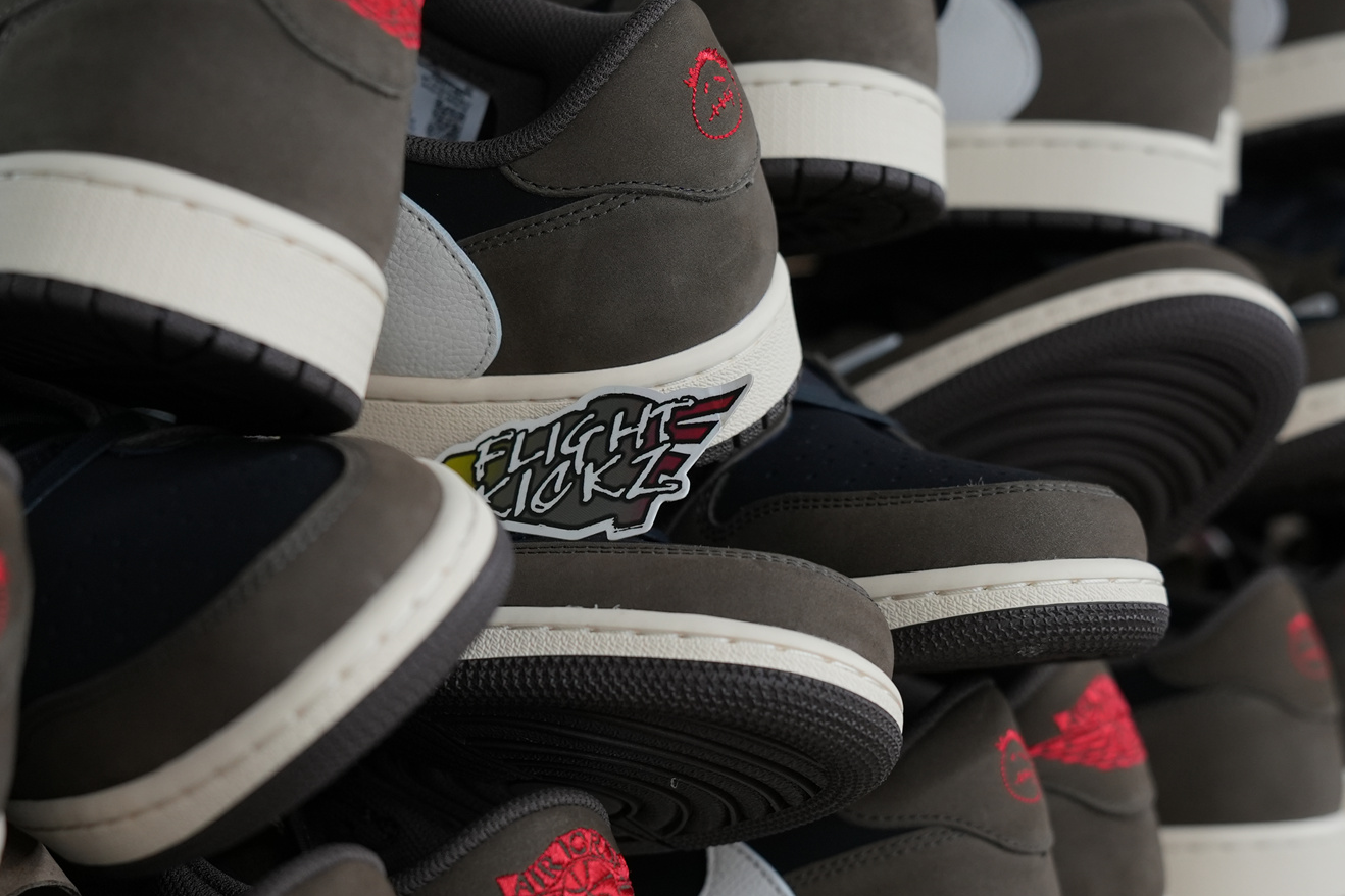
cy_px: 616
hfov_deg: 27.2
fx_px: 2764
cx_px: 459
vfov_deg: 18.3
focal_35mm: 74
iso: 640
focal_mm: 39
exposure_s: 1/125
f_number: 3.5
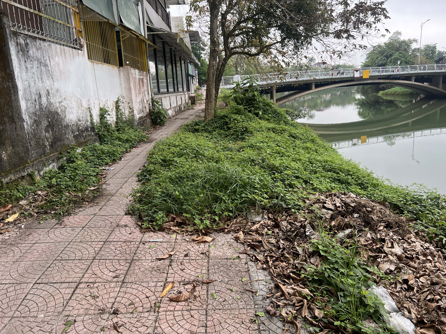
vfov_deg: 53.1
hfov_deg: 67.3
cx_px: 223
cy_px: 167
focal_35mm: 26
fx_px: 335
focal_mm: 5.7
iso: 40
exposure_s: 1/126
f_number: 1.5
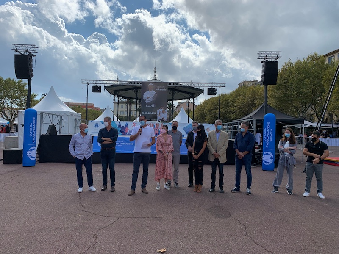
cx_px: 170
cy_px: 127
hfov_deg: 67.3
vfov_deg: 53.1
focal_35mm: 26
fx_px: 255
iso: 25
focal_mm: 4.25
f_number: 1.8
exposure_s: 1/2994
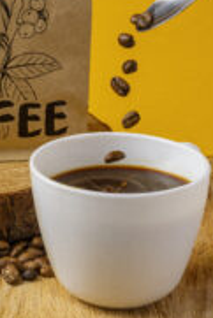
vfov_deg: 16.3
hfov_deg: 10.9
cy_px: 32
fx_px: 1098
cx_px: -18
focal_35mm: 124
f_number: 16
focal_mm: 50
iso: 640
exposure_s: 1/400
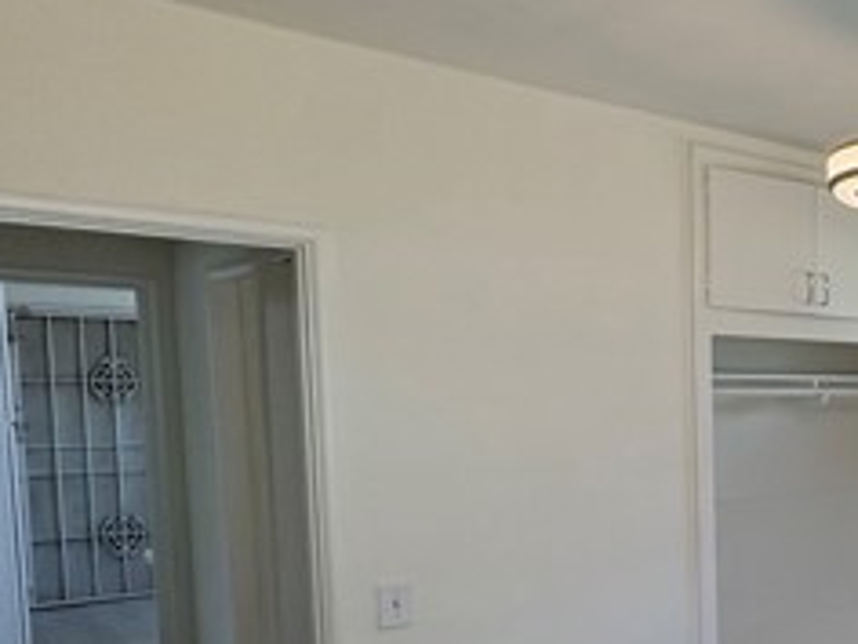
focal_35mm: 38
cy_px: 455
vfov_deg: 37.1
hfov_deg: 33.9
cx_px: 1134
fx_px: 942
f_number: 2.2
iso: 80
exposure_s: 1/130
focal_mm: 2.22
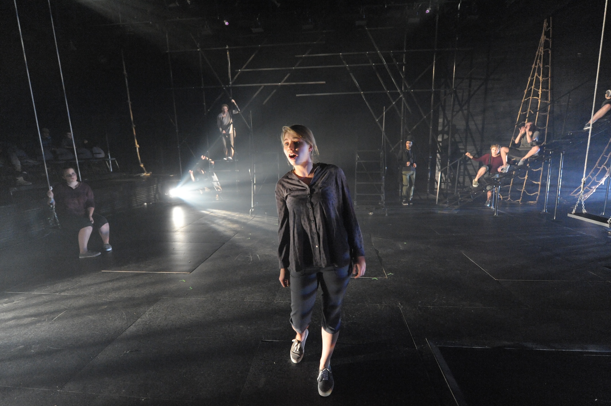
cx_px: 306
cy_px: 203
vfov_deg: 67.3
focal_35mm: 18
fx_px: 305
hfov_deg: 90.0
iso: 6400
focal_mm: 18
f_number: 2.8
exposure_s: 1/60
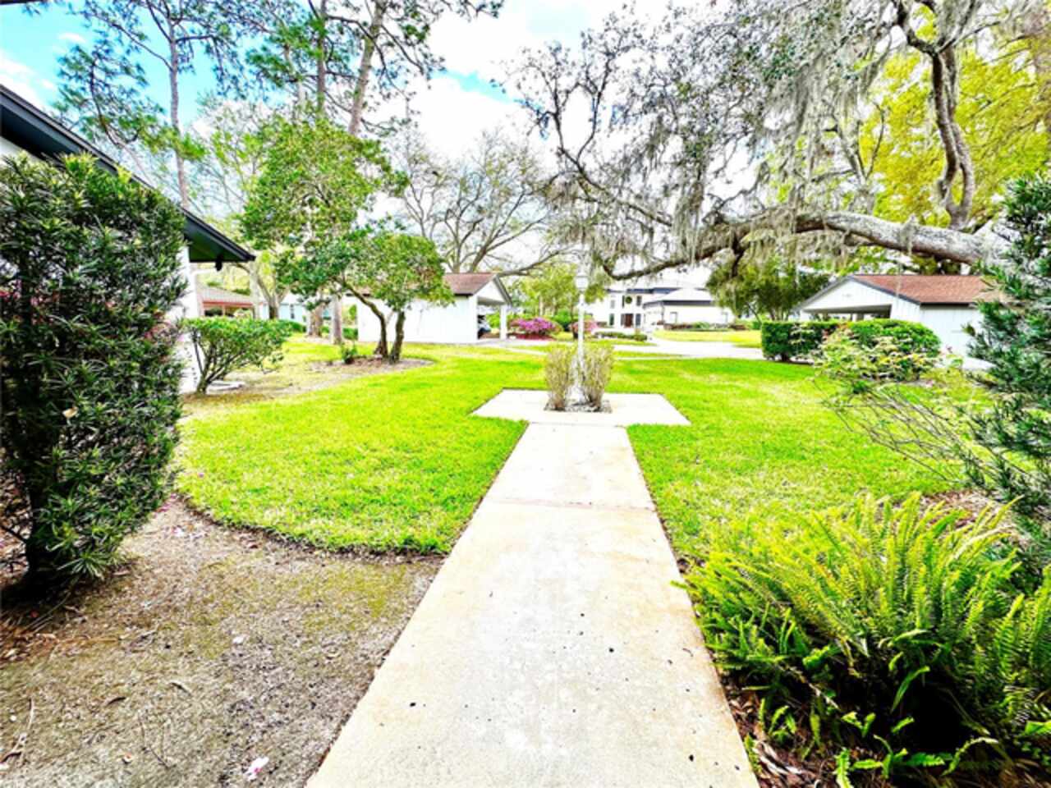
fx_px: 425
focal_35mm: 14
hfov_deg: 102.1
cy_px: 394
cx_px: 526
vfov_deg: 85.7
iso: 40
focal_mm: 2.2
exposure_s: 1/178
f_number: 2.2
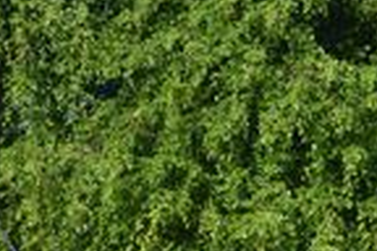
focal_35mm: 163
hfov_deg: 12.6
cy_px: 418
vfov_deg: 8.2
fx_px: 1707
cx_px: 76
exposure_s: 1/200
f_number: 7.1
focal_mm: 26
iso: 100
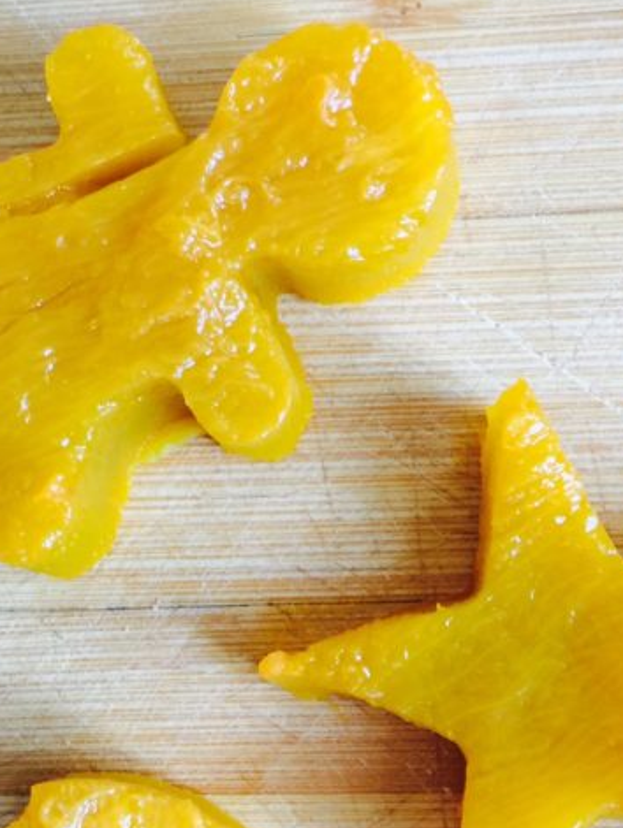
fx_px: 1510
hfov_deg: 23.3
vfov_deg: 30.0
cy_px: 659
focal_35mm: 63
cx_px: 282
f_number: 2.2
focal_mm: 4.15
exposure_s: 1/17
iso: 40
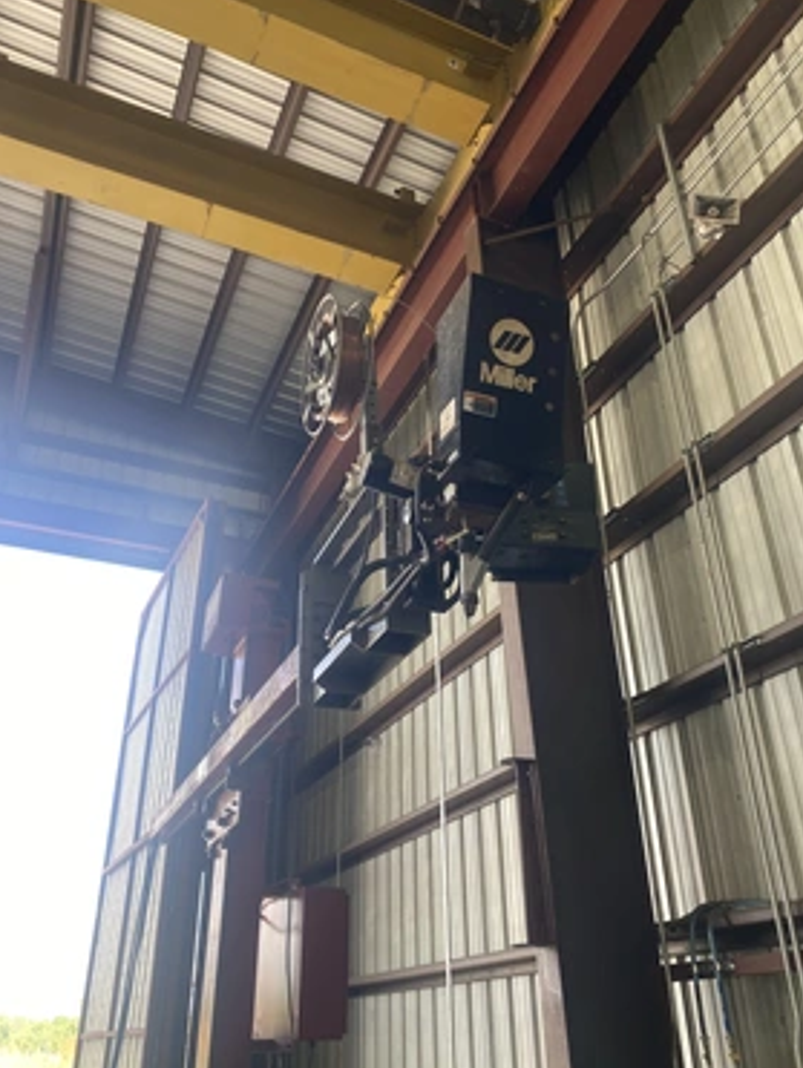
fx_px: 865
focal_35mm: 28
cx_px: 406
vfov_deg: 63.4
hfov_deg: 49.8
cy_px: 561
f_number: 1.8
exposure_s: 1/121
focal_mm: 4.25
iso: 50
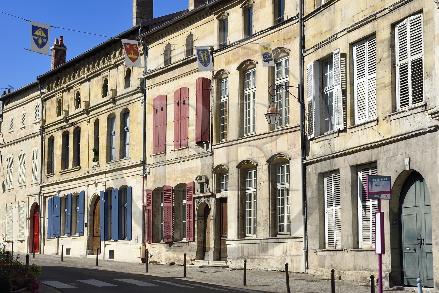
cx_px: 220
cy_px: 146
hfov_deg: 28.8
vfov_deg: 19.4
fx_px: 853
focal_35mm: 70
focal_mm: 70
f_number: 11
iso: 200
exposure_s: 1/250
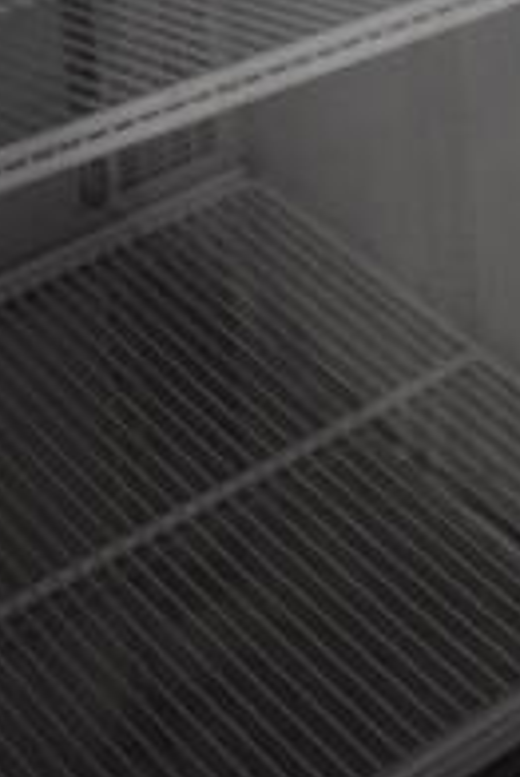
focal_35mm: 126
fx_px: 2725
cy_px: -842
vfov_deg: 13.6
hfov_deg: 10.9
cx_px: 353
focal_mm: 18
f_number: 3.5
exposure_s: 1/125
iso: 2800
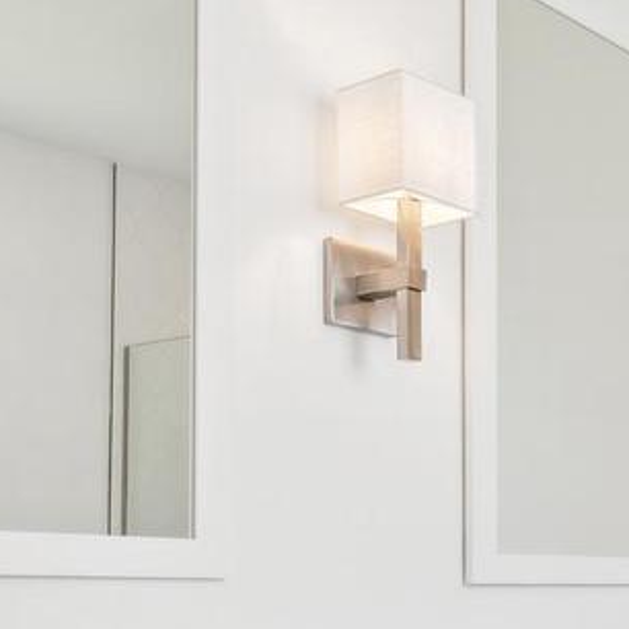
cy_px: 606
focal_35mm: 56
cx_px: 898
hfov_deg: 24.8
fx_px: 1151
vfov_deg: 28.9
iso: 100
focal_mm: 14
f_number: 8
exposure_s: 1/20
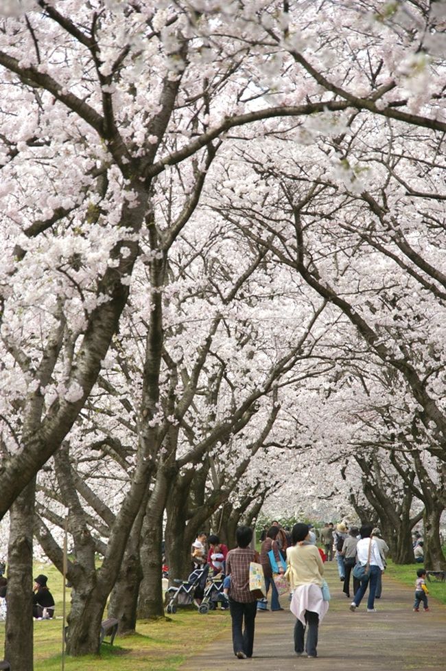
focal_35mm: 140
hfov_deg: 9.8
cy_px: 336
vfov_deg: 14.7
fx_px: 2596
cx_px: 223
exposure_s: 1/250
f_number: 8
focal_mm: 93
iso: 200
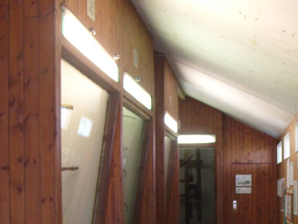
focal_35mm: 74
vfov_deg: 19.4
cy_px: 216
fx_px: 637
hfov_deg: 26.2
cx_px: 201
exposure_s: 1/6
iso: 200
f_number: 2.8
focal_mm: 7.8
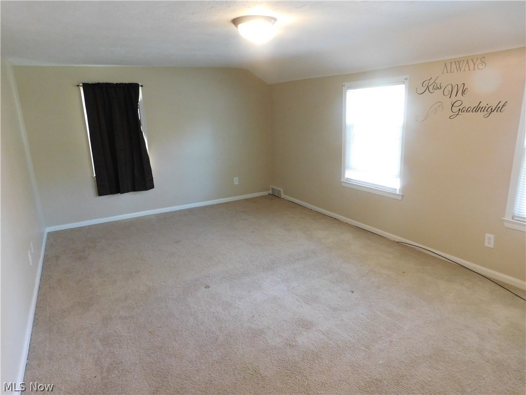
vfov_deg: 58.9
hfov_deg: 73.9
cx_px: 263
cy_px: 198
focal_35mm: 23
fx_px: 349
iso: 400
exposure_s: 1/25
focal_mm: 4
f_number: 3
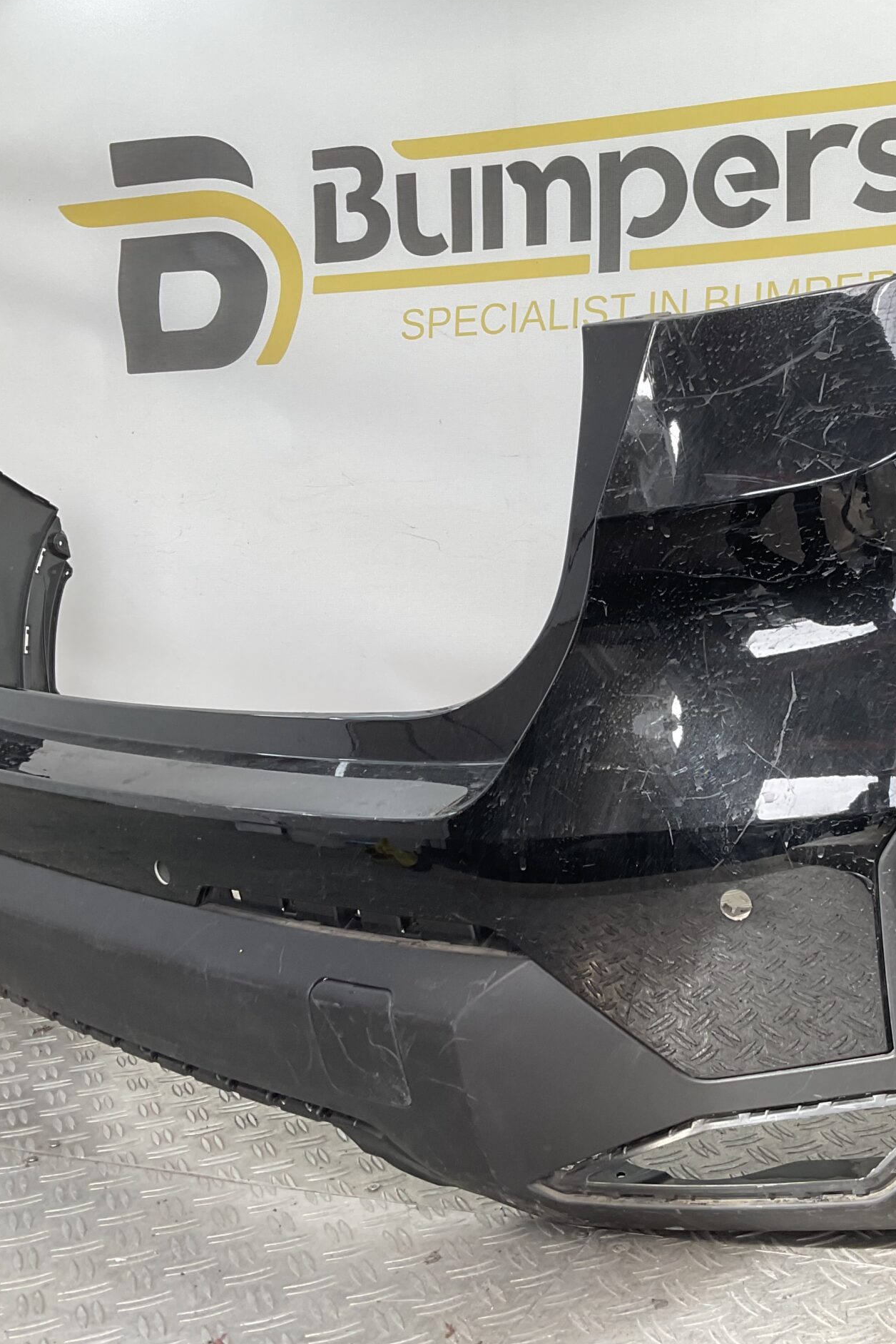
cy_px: 676
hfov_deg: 32.0
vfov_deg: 47.4
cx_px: 680
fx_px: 1530
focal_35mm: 41
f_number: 1.8
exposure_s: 1/120
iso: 20
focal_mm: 3
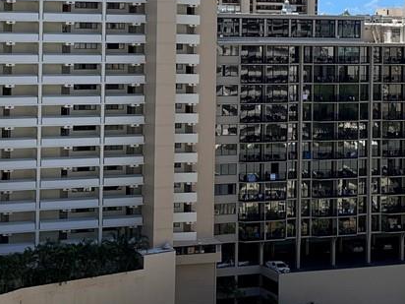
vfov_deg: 14.5
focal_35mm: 101
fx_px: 1182
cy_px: 25
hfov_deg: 19.4
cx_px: 260
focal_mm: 5.1
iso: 50
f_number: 1.6
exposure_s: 1/2825
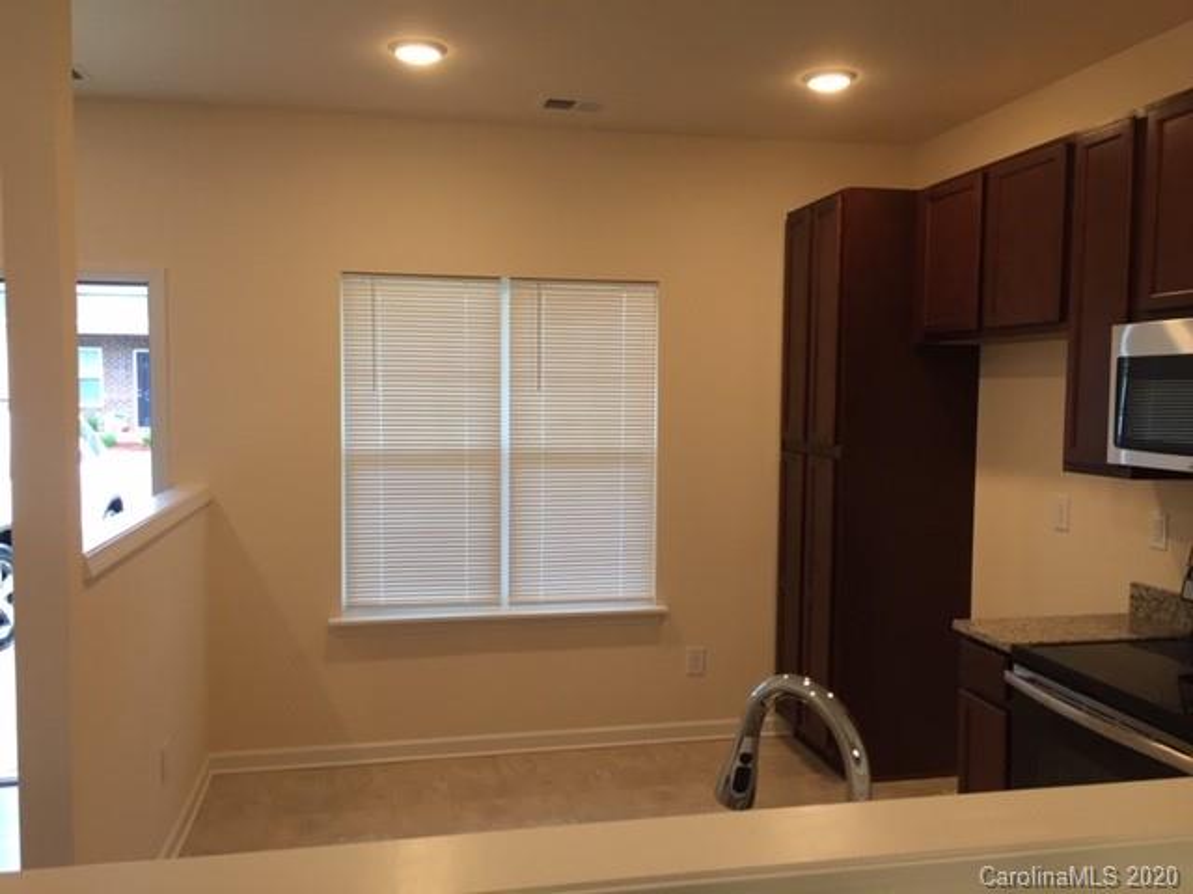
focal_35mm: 29
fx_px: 999
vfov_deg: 48.2
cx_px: 596
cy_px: 447
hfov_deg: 61.7
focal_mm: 4.15
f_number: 2.2
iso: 40
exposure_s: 1/30
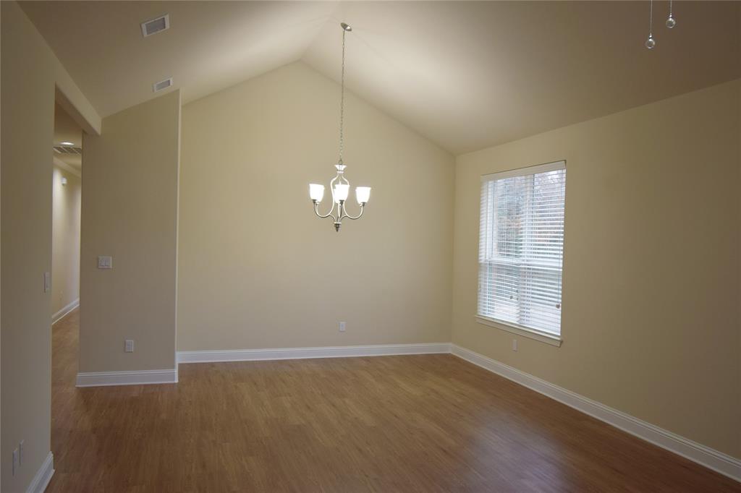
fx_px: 617
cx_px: 370
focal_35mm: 30
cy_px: 246
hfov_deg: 61.9
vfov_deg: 43.6
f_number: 5.6
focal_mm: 20
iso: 400
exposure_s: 1/40
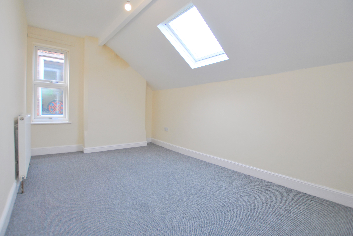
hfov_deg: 96.6
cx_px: 166
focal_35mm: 16
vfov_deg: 73.9
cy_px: 115
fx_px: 157
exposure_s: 1/60
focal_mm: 10
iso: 200
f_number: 4
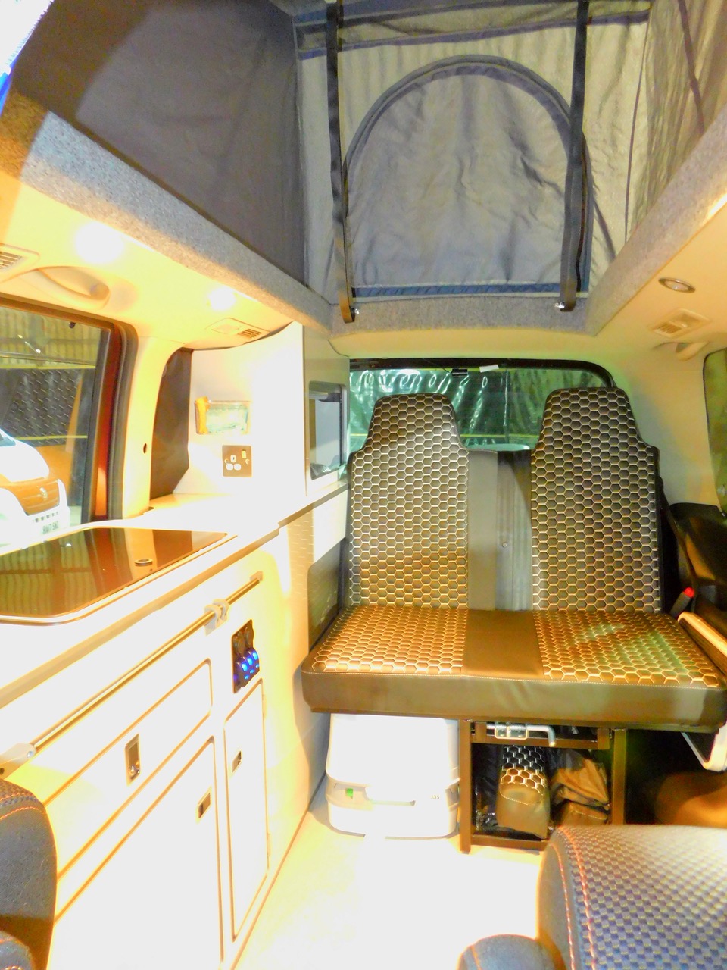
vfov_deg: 73.9
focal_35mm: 23
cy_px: 485
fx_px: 644
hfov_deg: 58.9
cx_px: 364
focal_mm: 4
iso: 800
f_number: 3
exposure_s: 1/5
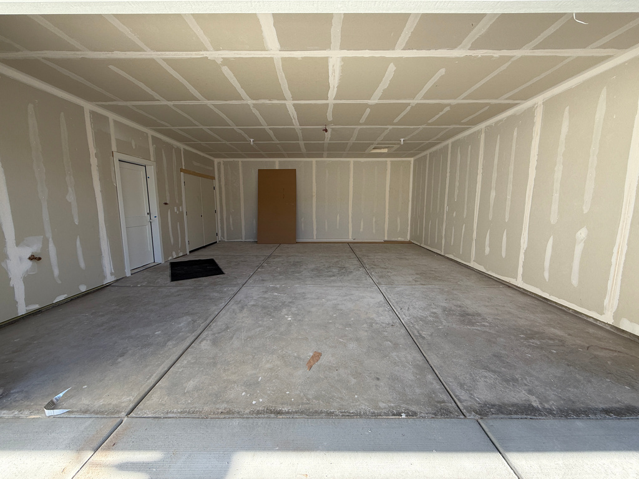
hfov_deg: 102.1
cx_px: 320
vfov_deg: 85.7
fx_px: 258
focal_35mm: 14
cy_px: 240
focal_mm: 2.22
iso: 50
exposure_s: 1/297
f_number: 2.2
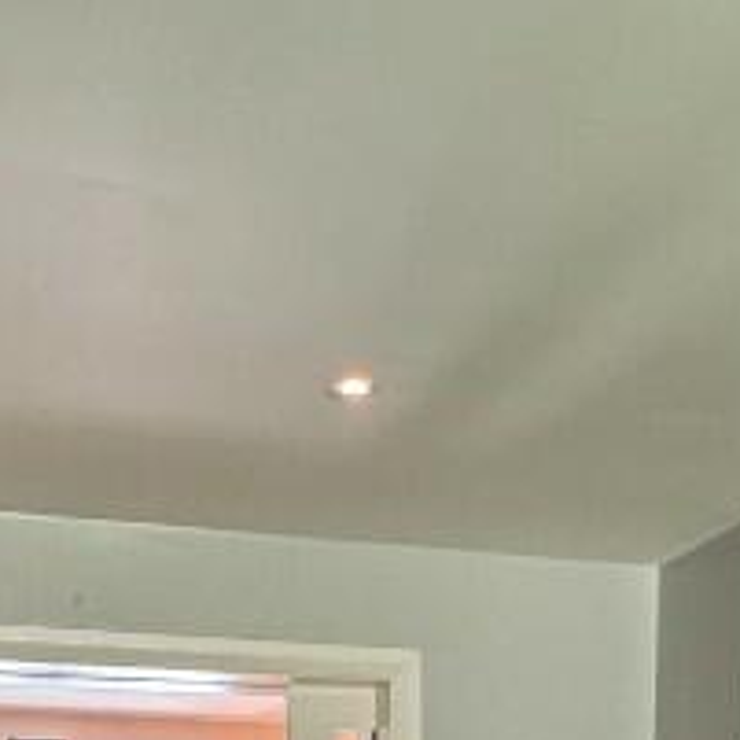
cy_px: 1381
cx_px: 431
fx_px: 1524
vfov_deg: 19.4
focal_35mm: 63
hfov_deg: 27.3
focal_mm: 2.22
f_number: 2.2
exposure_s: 1/50
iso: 200
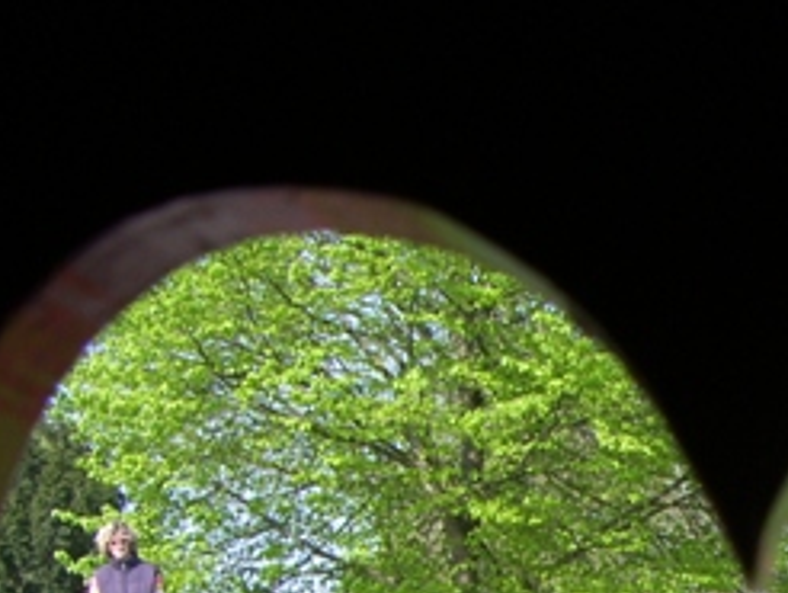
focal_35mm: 91
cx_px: 958
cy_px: 776
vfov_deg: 15.5
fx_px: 2074
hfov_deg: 20.1
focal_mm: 7.4
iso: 50
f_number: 5.6
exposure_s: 1/125
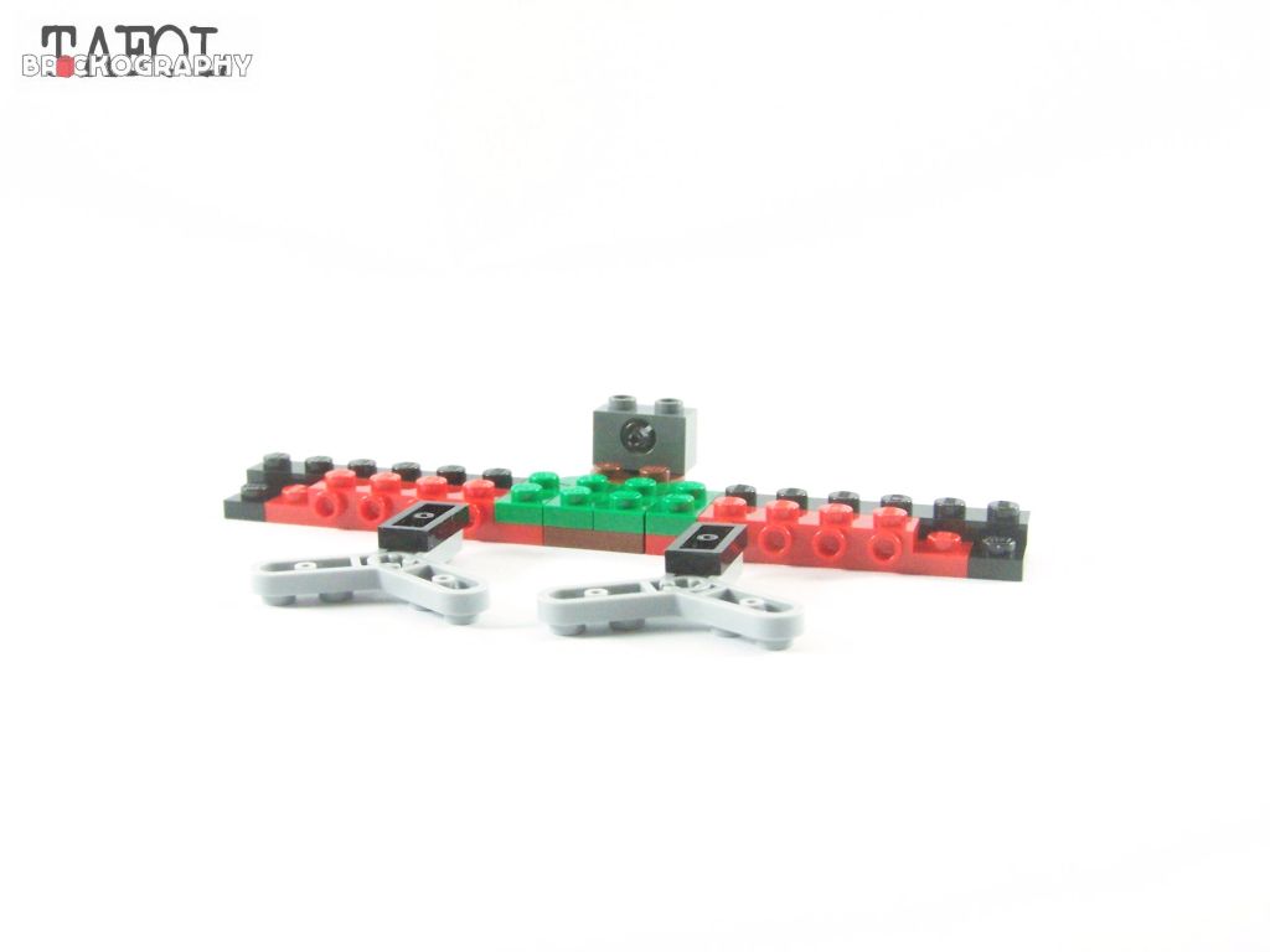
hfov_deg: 39.7
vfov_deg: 30.3
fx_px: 1761
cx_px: 635
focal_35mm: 48
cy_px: 476
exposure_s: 1/60
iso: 400
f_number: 4
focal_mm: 8
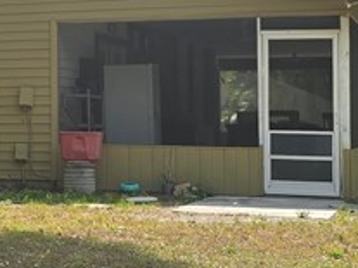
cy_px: 50
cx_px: -36
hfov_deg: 16.7
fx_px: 1178
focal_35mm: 114
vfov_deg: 12.9
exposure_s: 1/836
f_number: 1.7
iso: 12
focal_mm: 6.3
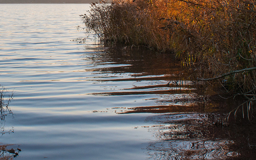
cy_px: -7
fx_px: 523
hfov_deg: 26.4
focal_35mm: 75
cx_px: 16
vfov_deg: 16.9
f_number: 11
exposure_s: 1/60
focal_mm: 24
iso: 200
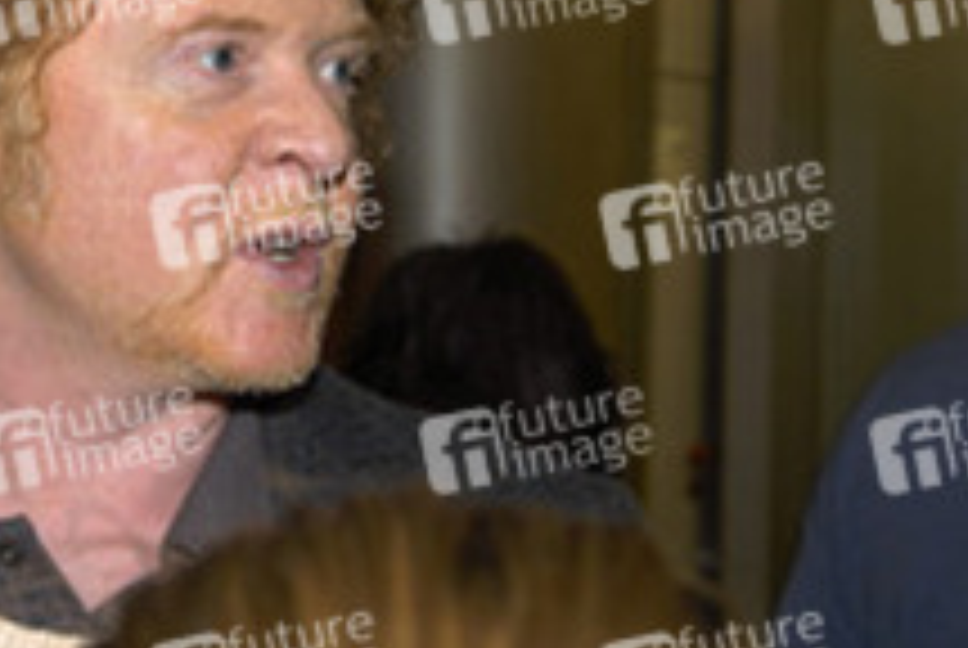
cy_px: 104
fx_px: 2613
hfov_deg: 20.6
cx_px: 140
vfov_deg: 14.0
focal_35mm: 97
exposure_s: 1/100
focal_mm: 31
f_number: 5
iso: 500
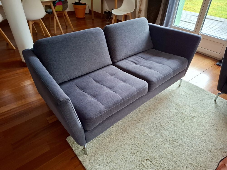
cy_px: 85
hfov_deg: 73.9
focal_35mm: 23
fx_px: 151
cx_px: 114
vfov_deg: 58.9
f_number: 1.8
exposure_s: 1/50
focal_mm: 5.54
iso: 250
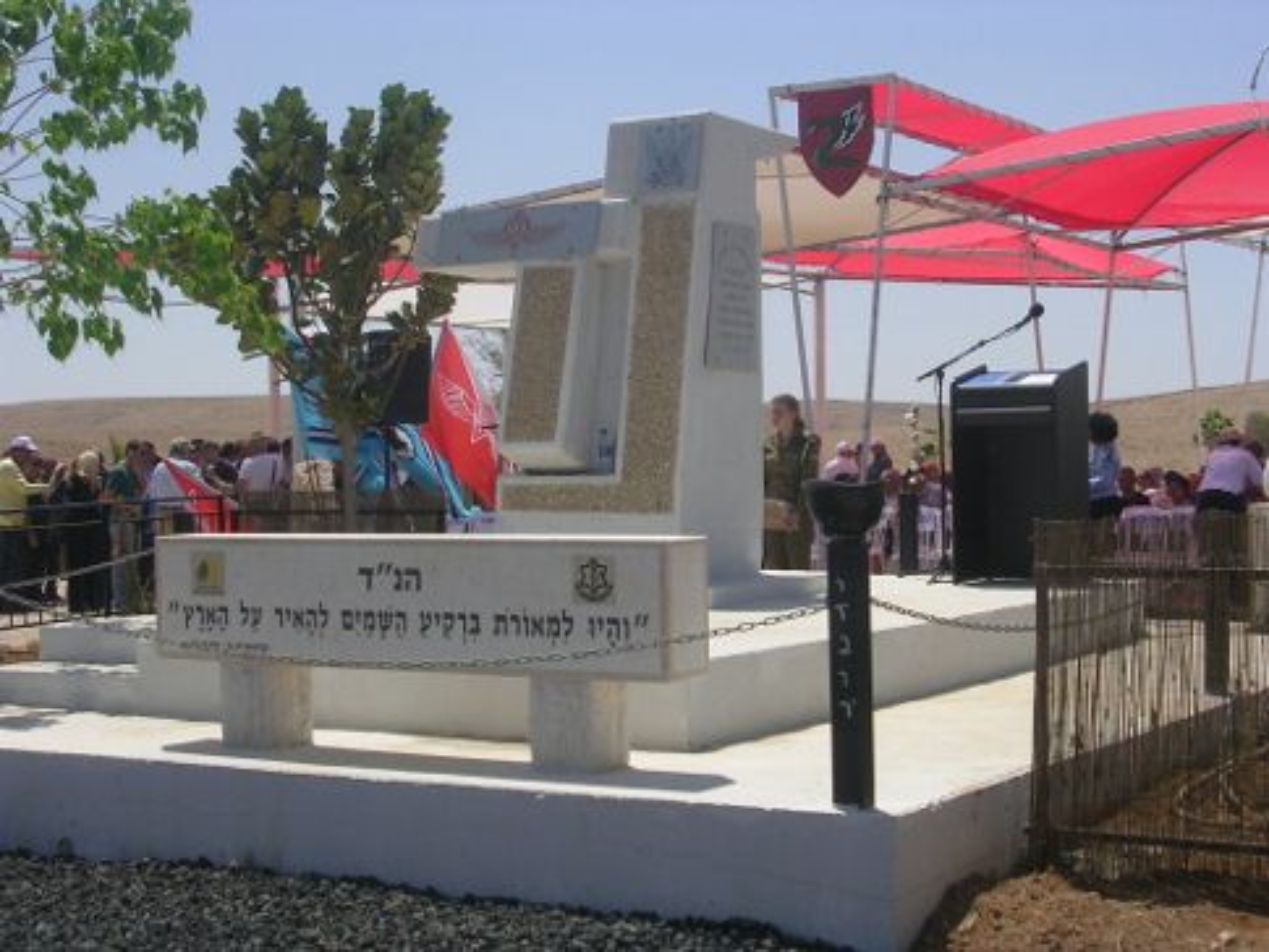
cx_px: 634
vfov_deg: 24.4
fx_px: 2200
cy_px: 476
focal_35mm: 60
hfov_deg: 32.2
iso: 50
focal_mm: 9.1
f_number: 3.4
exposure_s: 1/1276
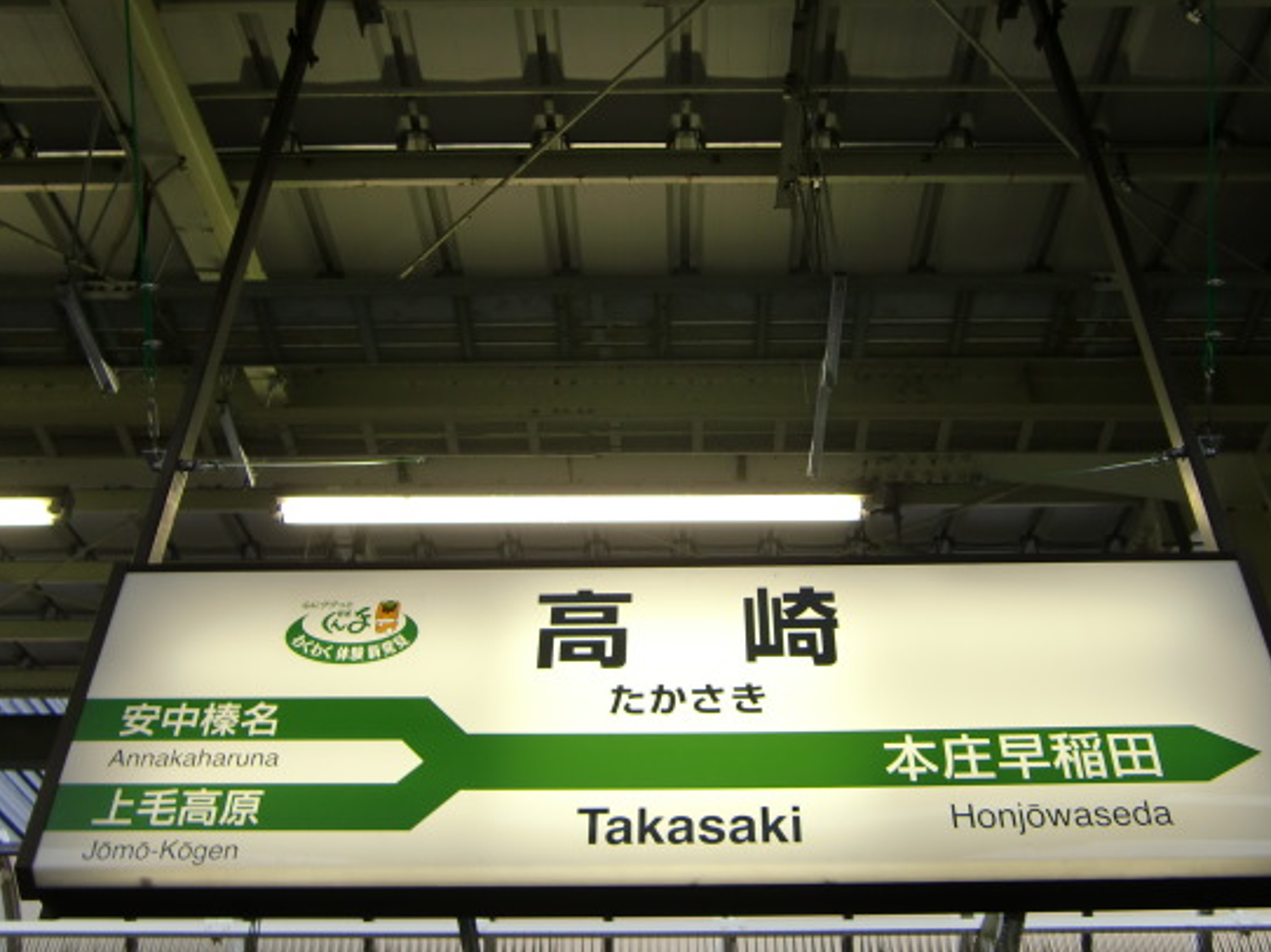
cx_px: 682
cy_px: 460
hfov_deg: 47.8
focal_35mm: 39
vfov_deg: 36.8
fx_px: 1431
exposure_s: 1/80
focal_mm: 5.8
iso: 64
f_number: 2.7
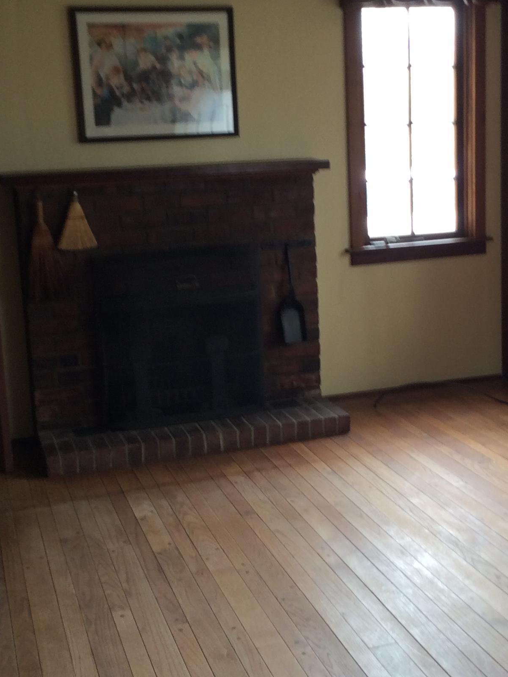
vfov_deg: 36.8
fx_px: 1017
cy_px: 294
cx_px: 271
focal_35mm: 52
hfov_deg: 28.0
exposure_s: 1/24
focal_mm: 3.3
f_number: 2.4
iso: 40
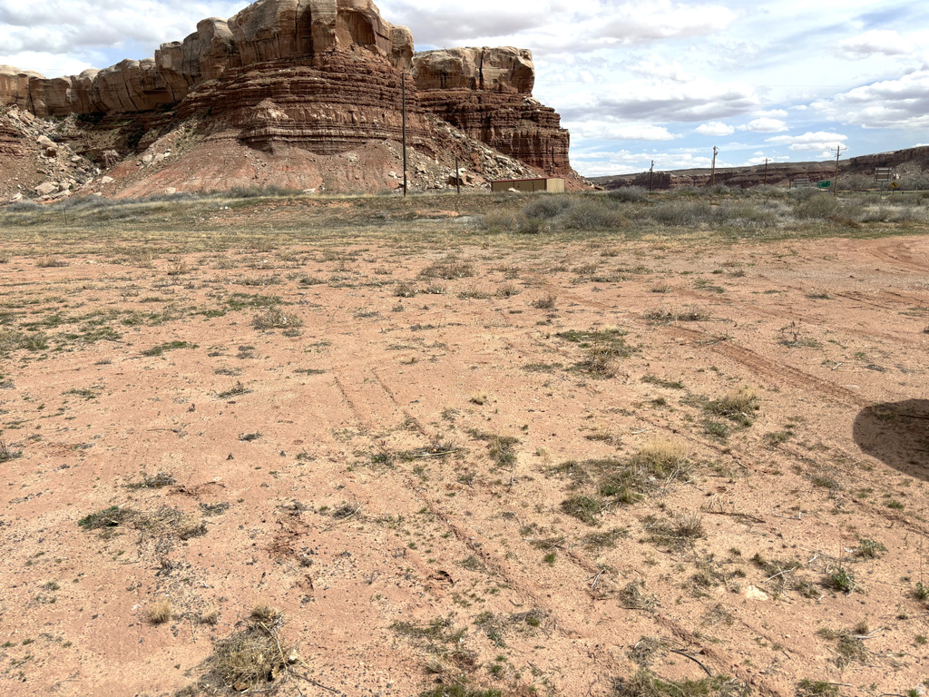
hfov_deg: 67.3
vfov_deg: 53.1
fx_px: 698
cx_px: 464
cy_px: 348
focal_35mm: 26
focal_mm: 5.96
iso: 50
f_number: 1.6
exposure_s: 1/6329
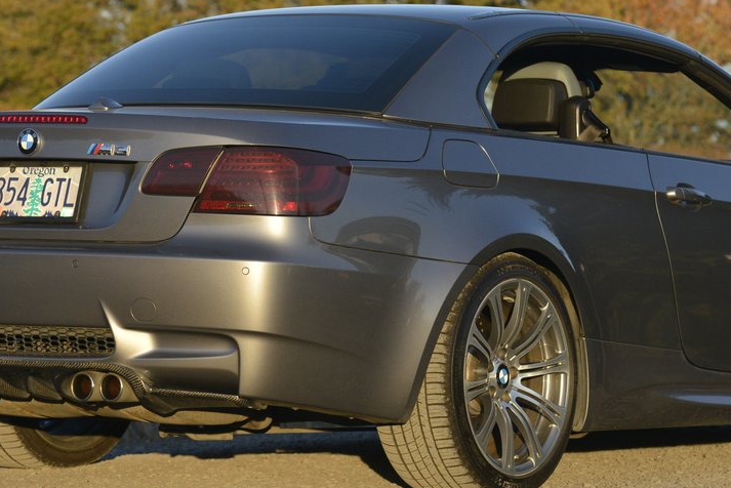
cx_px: 431
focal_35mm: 165
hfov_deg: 12.4
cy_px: 152
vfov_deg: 8.3
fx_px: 3352
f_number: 6.3
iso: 1250
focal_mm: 98
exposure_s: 1/2500
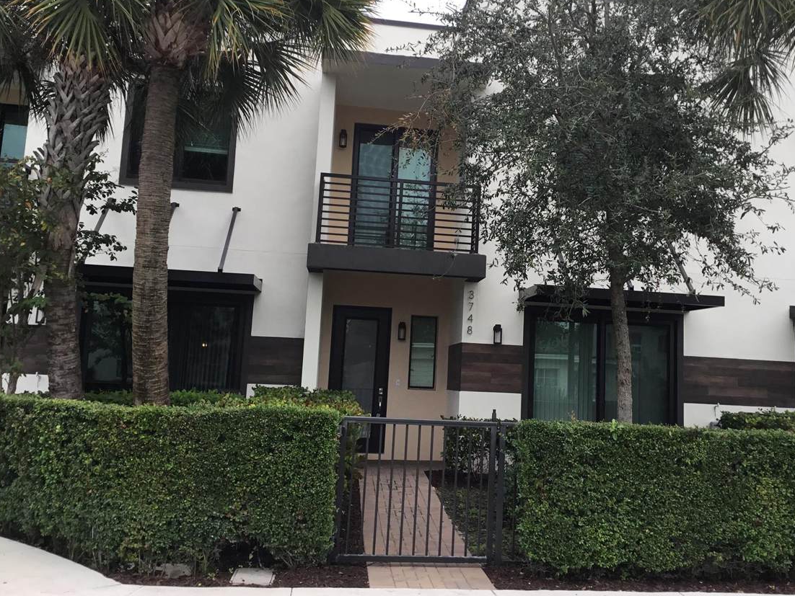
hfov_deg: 51.2
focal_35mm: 36
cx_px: 456
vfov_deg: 39.6
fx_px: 827
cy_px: 267
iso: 25
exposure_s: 1/194
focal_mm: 3.3
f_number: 2.4
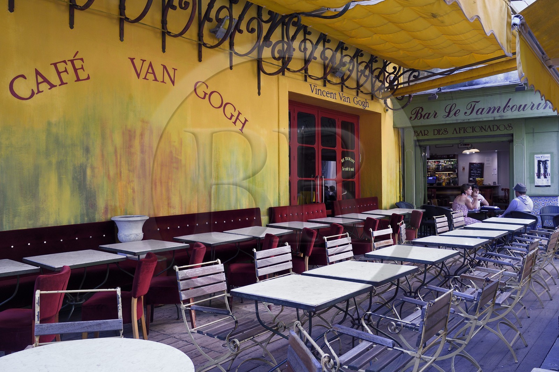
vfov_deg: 43.6
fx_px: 466
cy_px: 186
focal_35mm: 30
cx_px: 280
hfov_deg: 61.9
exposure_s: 1/100
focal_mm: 30
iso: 800
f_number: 7.1
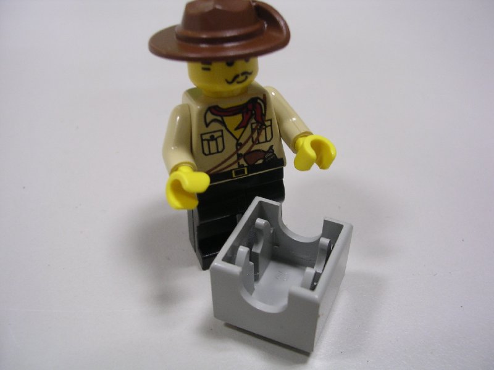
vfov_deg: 37.7
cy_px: 185
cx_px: 247
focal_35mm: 38
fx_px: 542
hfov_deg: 49.0
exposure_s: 1/4.4
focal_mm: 5.8
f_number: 2.8
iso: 100
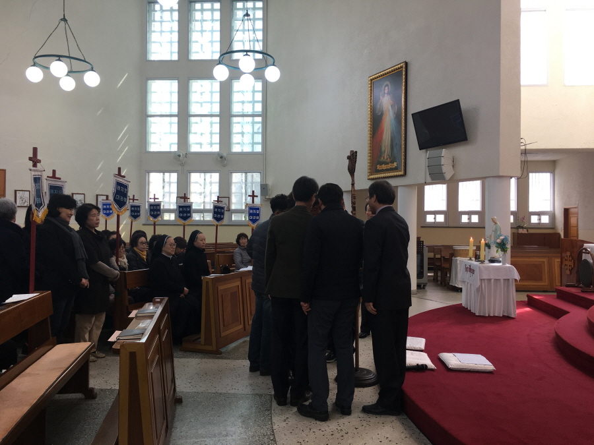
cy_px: 222
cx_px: 297
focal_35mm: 29
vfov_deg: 48.2
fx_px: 498
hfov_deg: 61.7
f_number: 2.2
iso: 25
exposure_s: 1/40
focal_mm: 4.15
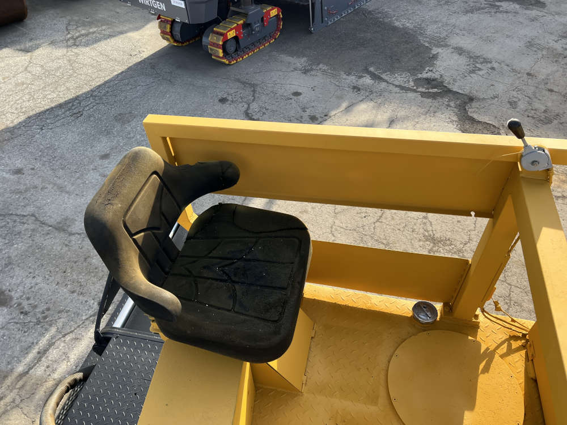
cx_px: 284
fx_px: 426
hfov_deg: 67.3
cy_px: 212
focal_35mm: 26
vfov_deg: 53.1
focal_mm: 5.7
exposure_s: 1/982
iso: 50
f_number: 1.5
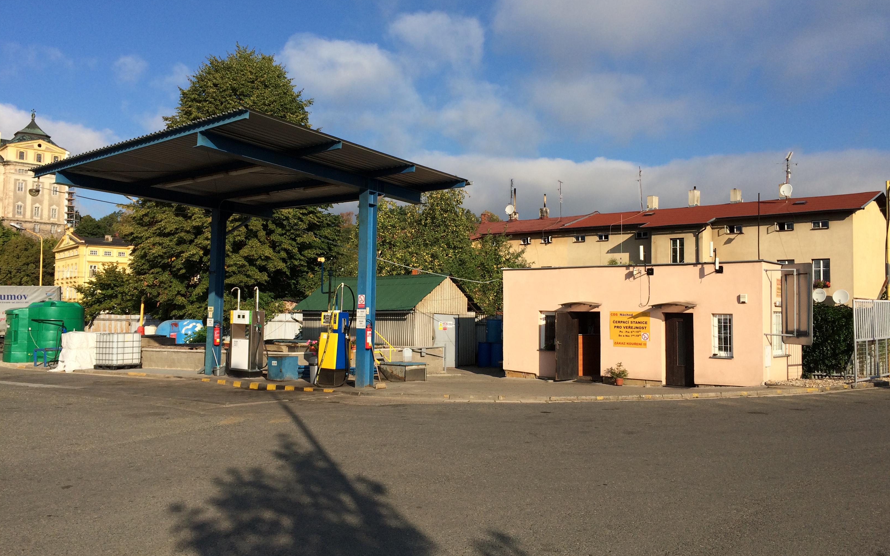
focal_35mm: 31
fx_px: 752
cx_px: 446
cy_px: 267
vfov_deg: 40.6
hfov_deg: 61.2
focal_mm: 4.15
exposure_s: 1/2415
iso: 32
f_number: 2.2
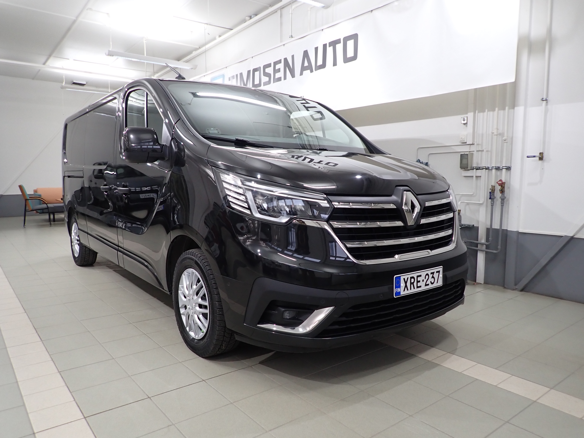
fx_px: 422
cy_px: 219
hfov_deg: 69.4
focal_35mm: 25
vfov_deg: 54.9
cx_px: 292
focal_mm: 4.5
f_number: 2
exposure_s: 1/60
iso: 200
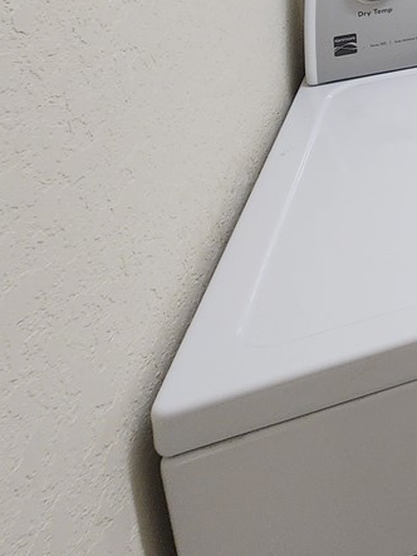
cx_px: 877
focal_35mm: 47
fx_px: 755
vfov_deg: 30.8
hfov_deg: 17.9
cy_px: -181
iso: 80
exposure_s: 1/60
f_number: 2.2
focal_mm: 2.2
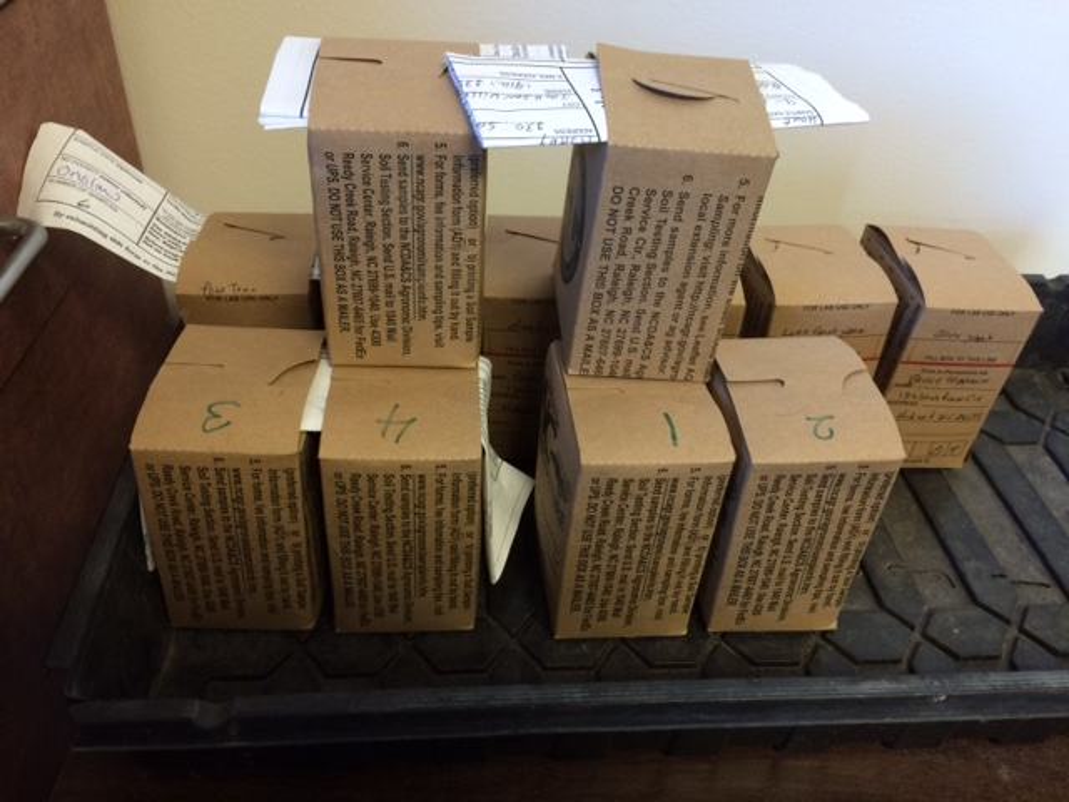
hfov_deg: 61.7
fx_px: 896
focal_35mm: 29
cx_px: 534
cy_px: 401
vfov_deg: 48.2
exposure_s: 1/30
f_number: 2.2
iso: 100
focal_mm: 4.15
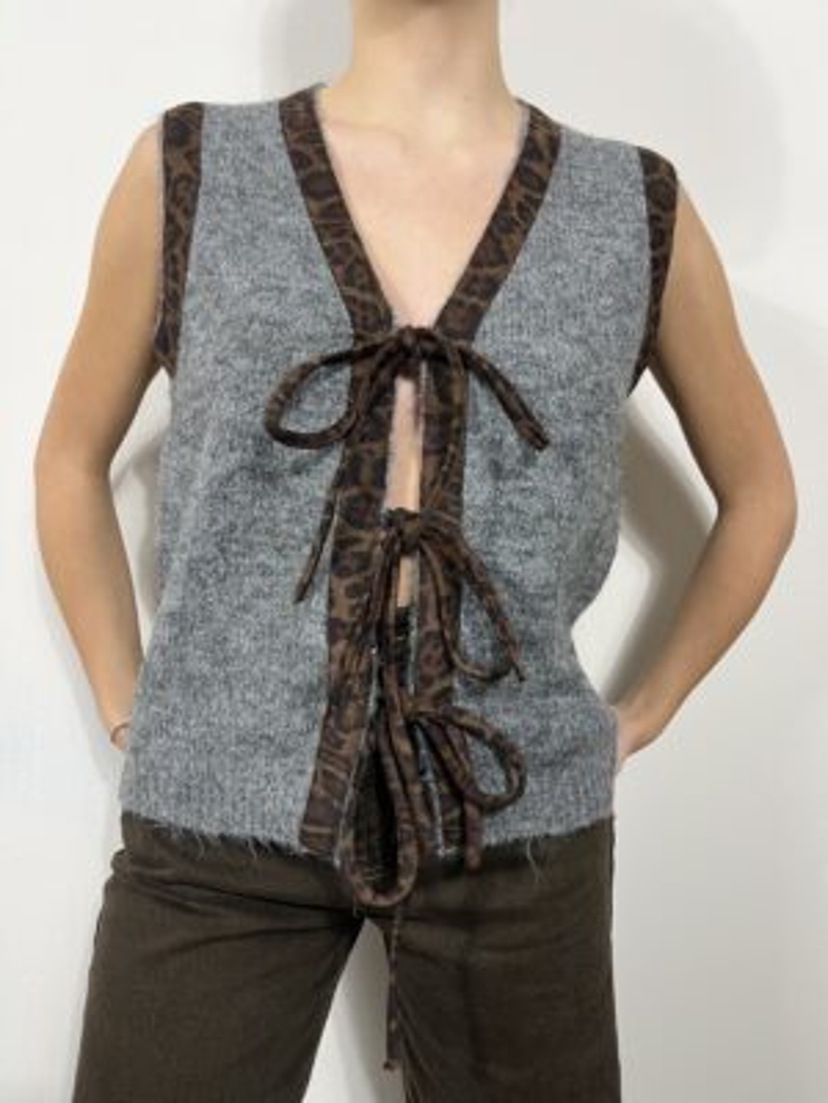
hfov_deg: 53.1
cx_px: 414
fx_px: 829
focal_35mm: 26
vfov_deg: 67.3
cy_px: 552
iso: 80
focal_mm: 5.1
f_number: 1.6
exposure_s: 1/50
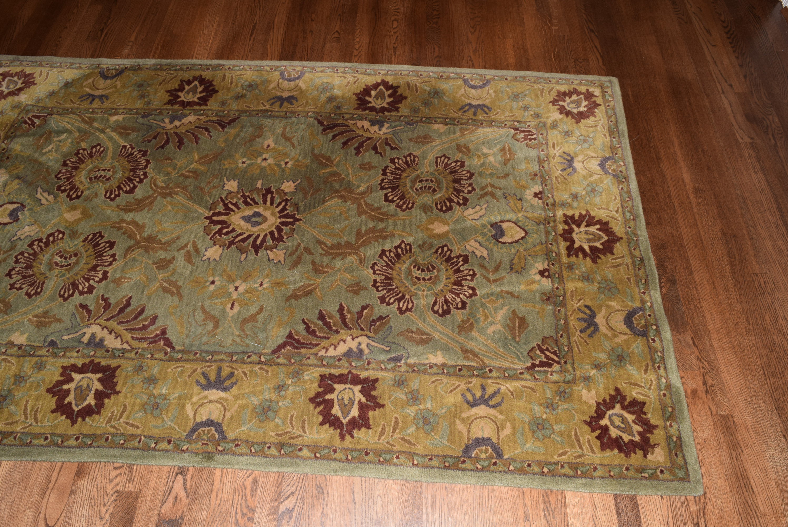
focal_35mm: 27
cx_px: 394
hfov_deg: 67.3
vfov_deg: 48.0
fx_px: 591
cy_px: 264
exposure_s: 1/60
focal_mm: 18
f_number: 8
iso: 720
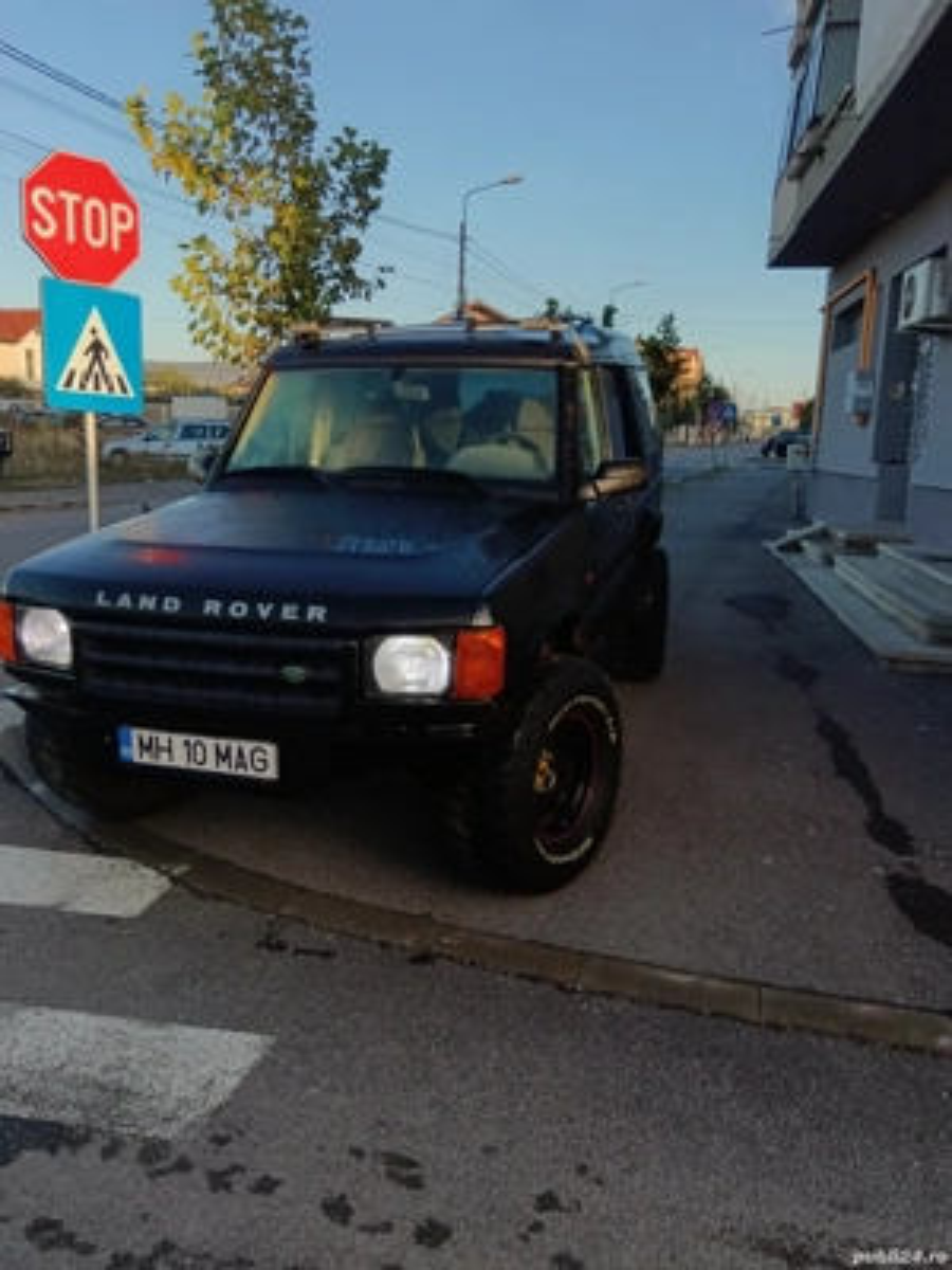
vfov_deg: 65.3
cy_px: 635
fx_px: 990
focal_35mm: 27
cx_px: 476
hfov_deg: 51.4
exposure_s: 1/122
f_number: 1.9
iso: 100
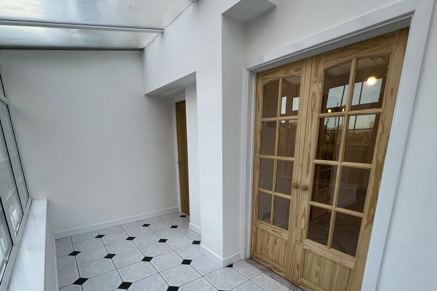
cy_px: 196
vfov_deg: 68.4
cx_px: 220
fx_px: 206
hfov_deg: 93.3
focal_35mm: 17
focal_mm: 1.57
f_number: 1.8
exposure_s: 1/123
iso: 32
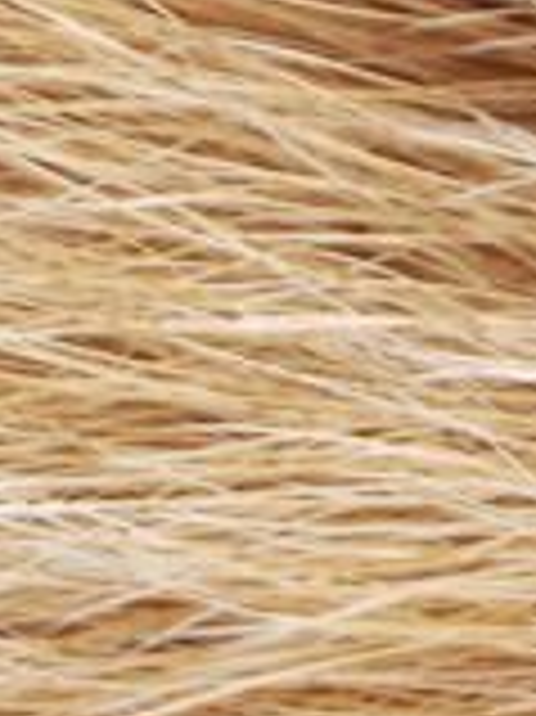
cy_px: 1241
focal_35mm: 686
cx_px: -2126
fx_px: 14182
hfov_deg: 2.1
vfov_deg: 2.9
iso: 200
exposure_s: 1/100
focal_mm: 42
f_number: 8
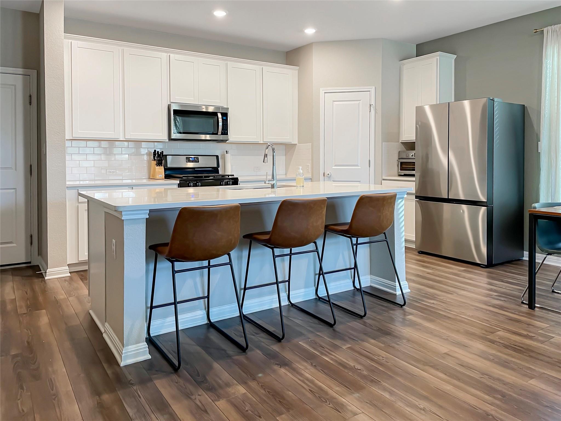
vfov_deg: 53.1
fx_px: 421
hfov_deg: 67.3
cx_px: 280
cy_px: 210
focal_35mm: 26
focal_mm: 4.2
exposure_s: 1/60
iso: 80
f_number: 1.6
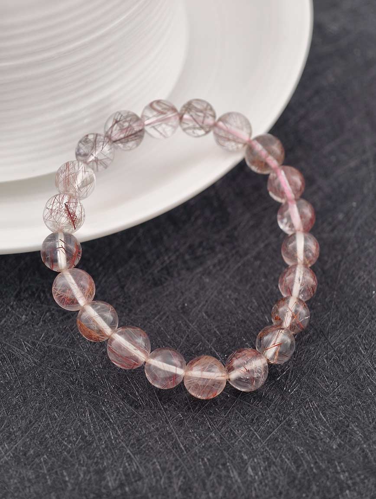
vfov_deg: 23.0
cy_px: 250
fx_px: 1228
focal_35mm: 85
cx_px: 188
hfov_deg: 17.4
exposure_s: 1/160
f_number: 2.67
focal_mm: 22.48
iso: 125
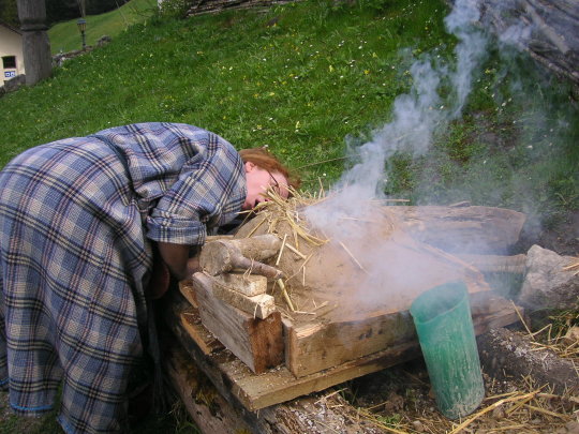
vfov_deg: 38.7
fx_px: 619
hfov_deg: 50.1
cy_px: 217
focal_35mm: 37
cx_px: 290
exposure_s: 1/350
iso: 50
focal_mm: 6.1
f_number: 2.8
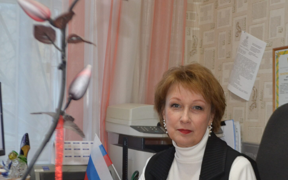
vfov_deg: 19.9
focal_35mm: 65
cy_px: 126
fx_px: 510
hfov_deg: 31.3
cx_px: 188
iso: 800
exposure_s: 1/30
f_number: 4
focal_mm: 24
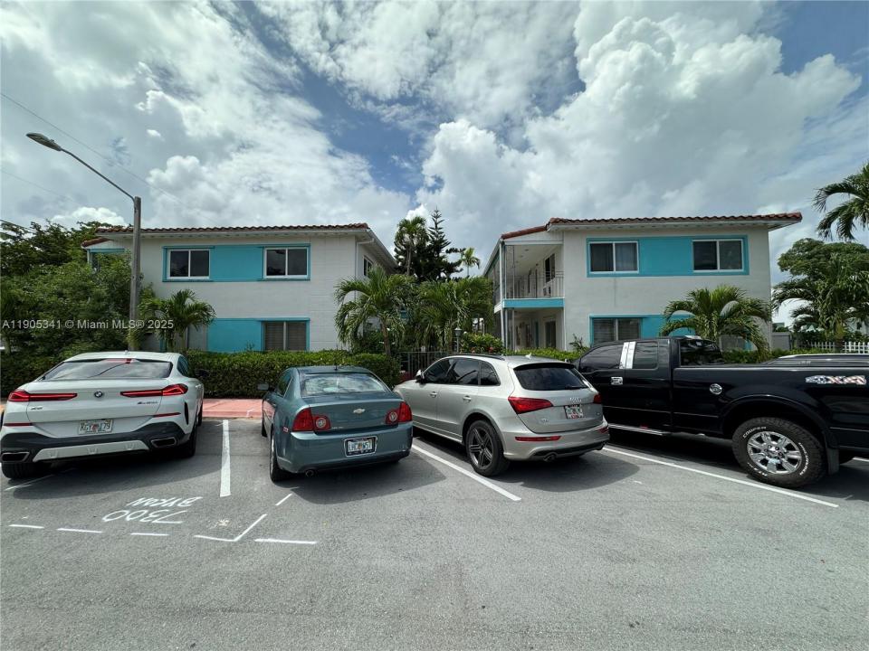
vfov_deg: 85.7
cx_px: 434
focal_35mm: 14
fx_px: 351
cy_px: 326
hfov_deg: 102.1
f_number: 2.2
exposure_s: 1/2146
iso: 40
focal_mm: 2.22
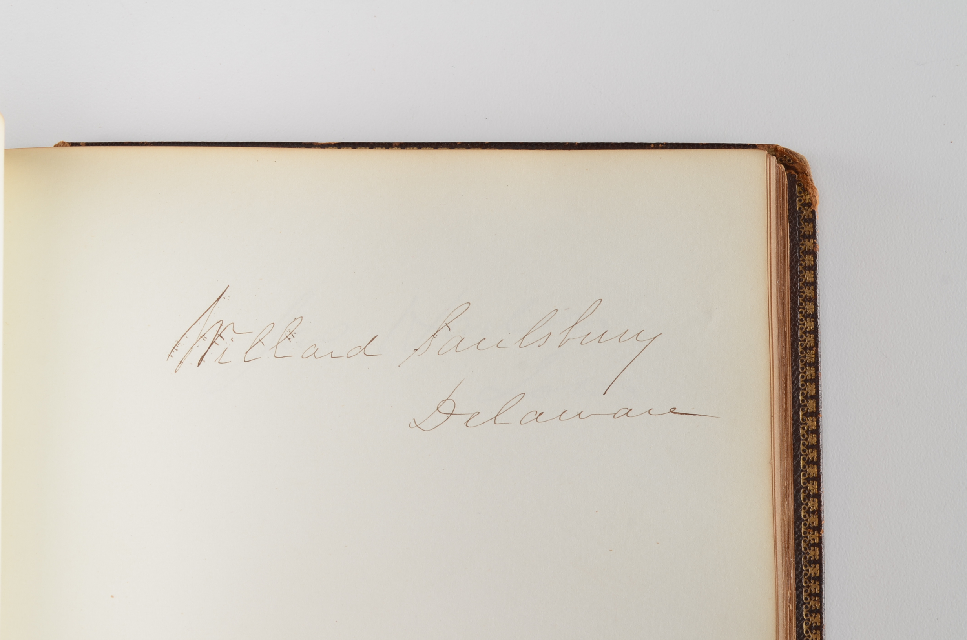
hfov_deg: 32.0
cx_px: 484
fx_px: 1689
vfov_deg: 21.5
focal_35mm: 63
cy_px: 320
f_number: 9
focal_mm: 42
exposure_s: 1/100
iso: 100
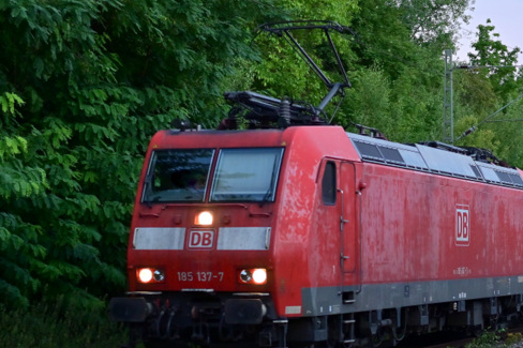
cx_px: 349
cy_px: 242
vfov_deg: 13.0
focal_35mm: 105
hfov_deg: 19.4
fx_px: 1525
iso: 1250
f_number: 2.2
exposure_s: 1/500
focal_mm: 50
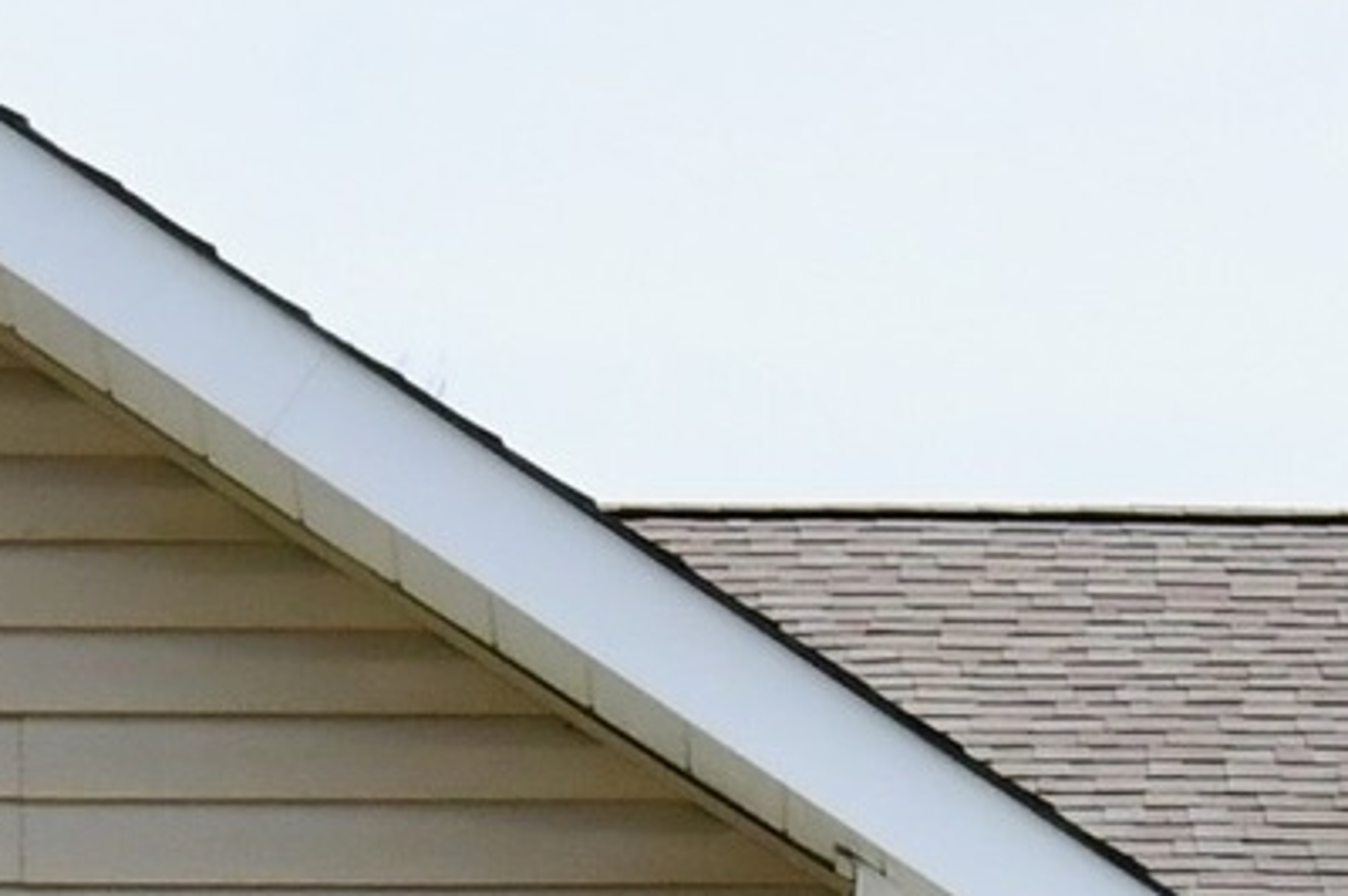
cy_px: 1849
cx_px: 300
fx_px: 4602
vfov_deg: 10.2
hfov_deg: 16.6
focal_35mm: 123
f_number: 11
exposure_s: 1/500
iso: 640
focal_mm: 16
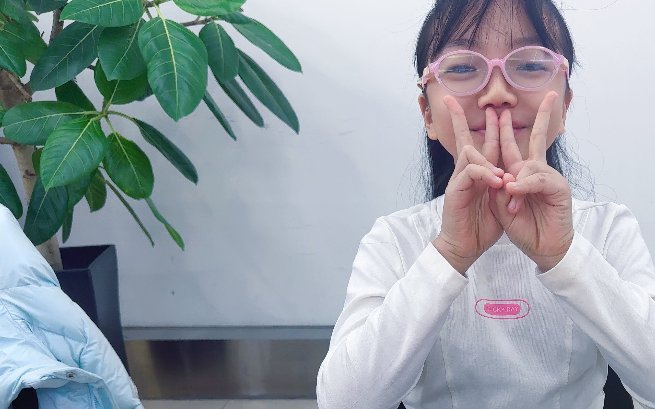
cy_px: 370
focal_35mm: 40
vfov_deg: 30.5
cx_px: 500
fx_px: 714
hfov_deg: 47.2
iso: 125
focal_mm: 6.86
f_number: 1.78
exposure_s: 1/120
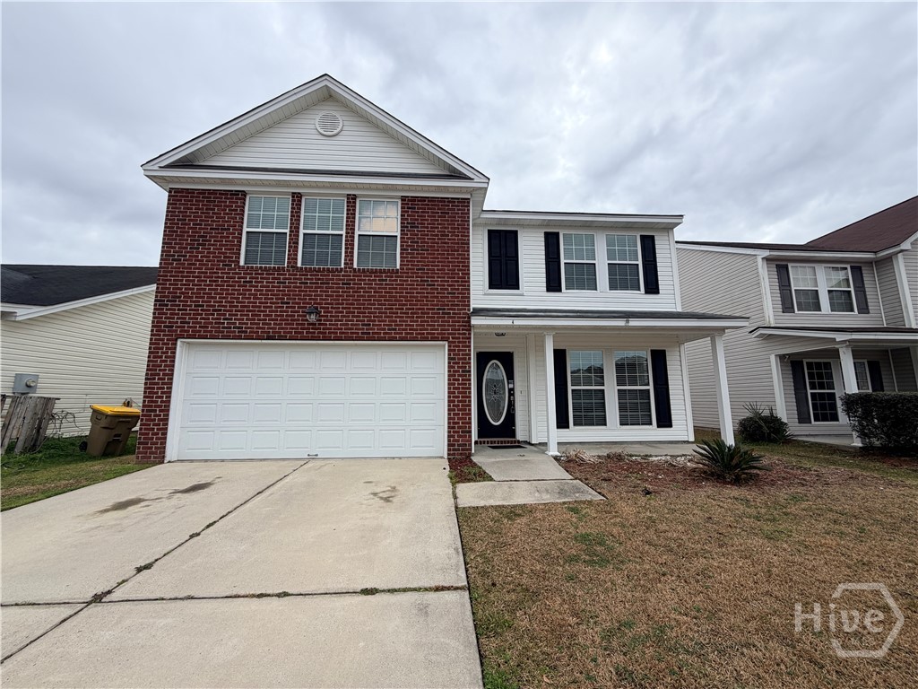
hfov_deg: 102.1
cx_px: 459
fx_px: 371
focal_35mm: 14
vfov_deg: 85.7
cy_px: 344
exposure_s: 1/770
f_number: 2.2
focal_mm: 2.22
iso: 32
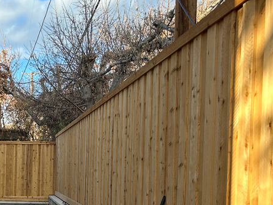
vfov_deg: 23.6
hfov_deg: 29.8
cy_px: 195
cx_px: -6
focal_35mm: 60
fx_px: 473
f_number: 1.5
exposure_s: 1/521
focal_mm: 5.7
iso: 50
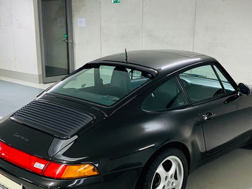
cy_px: 121
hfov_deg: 39.6
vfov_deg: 30.1
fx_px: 349
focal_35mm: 48
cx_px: 119
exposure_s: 1/50
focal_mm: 4.25
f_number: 1.8
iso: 160
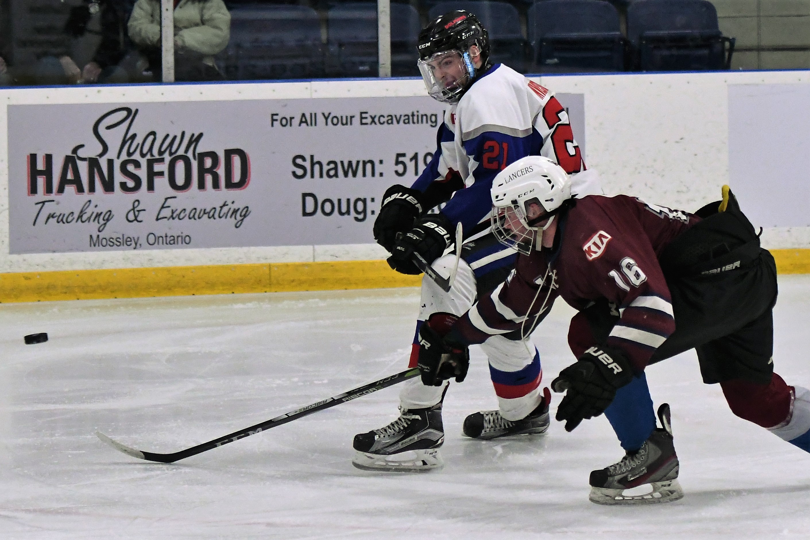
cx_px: 405
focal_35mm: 105
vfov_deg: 13.0
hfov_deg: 19.5
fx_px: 2362
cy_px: 270
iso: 3600
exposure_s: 1/1000
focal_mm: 70
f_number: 2.8
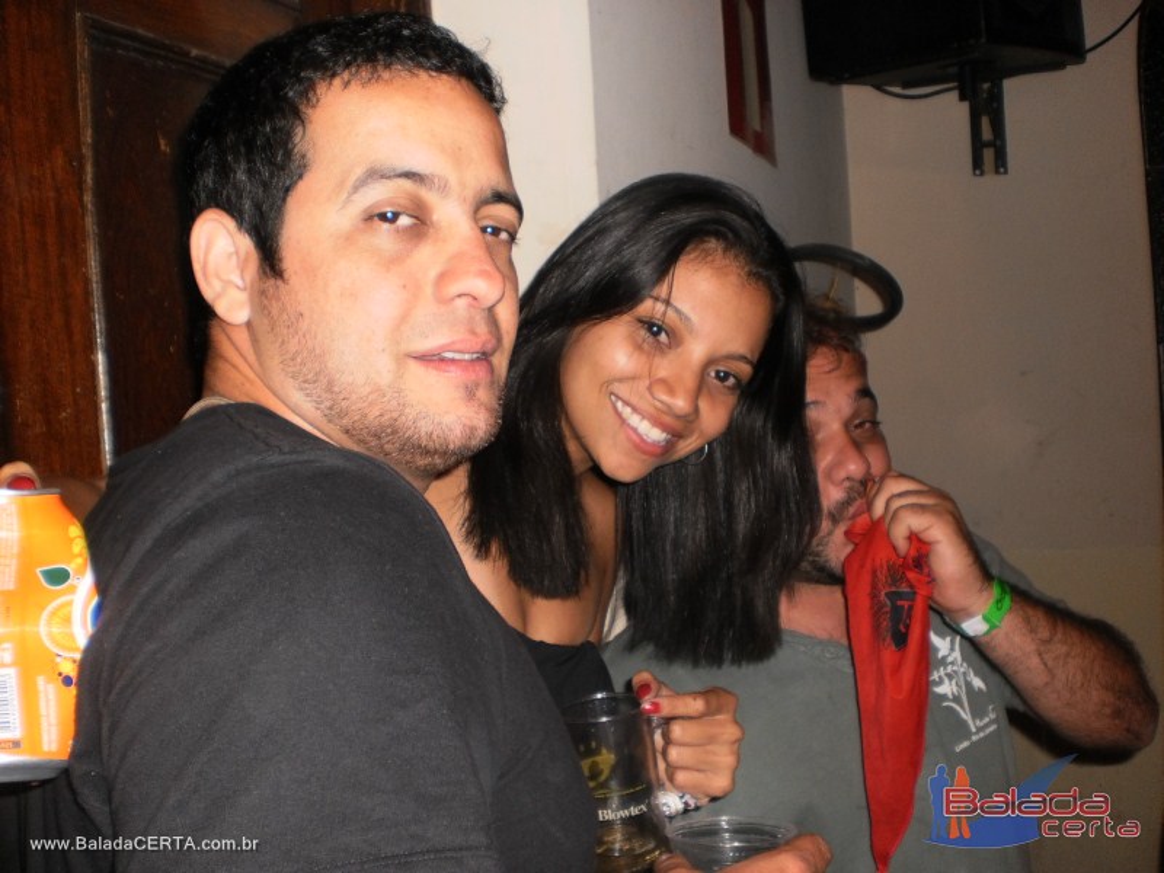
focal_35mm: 36
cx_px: 582
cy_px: 436
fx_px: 1211
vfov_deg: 39.7
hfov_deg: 51.4
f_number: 3.1
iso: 125
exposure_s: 1/30
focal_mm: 6.3
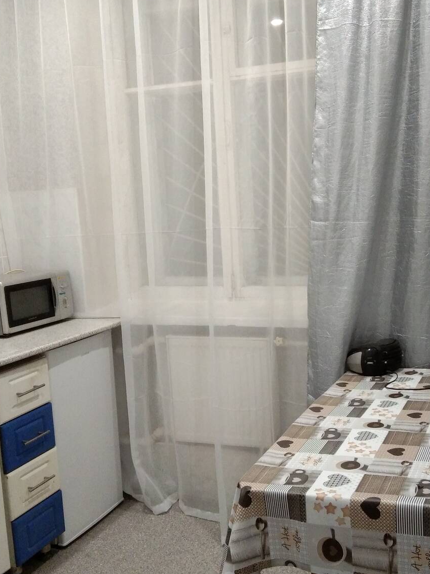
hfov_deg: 32.1
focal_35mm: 45
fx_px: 746
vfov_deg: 42.1
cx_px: 259
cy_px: 310
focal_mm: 3.65
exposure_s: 1/25
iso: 559
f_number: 2.2
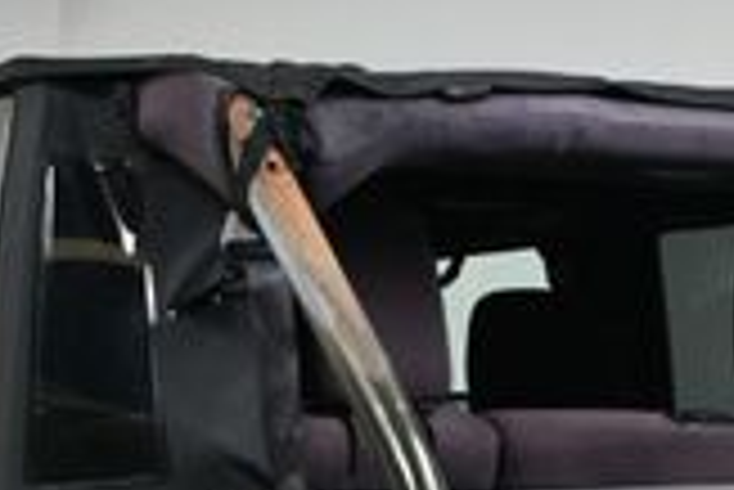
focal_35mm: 141
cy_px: 908
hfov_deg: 14.5
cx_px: 455
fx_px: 2877
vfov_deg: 9.3
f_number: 11
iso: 100
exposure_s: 1/160
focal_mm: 24
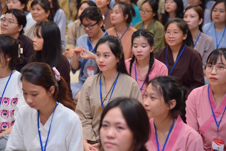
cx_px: 113
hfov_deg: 17.1
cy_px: 76
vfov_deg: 11.4
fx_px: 753
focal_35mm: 120
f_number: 5
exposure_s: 1/125
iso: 1250
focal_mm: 120
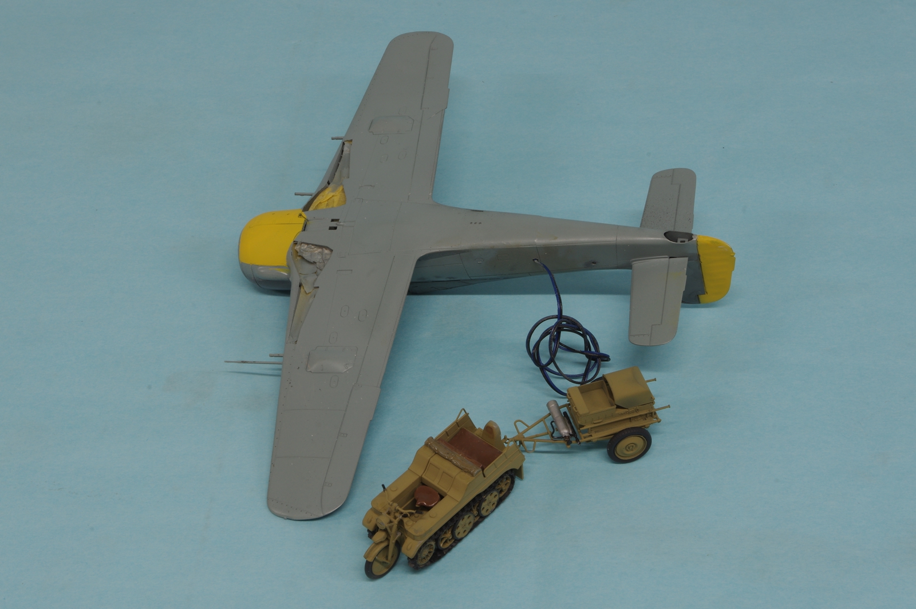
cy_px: 304
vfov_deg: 18.9
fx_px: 1830
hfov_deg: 28.1
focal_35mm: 72
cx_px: 458
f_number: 29
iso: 100
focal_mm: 48
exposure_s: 1
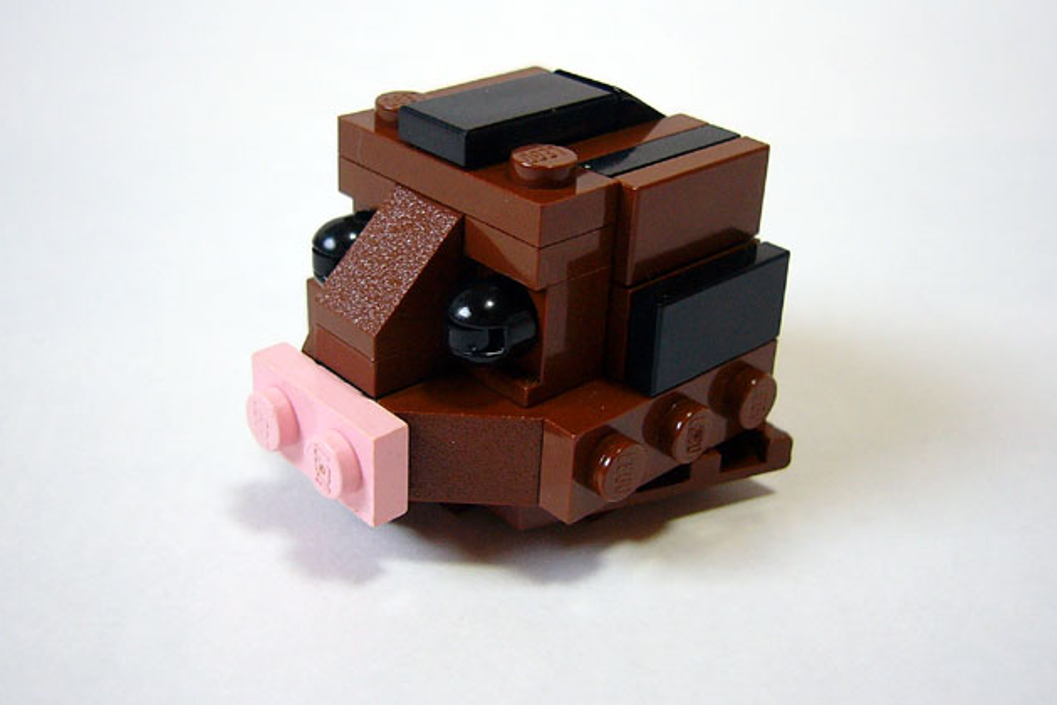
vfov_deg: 35.9
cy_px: 321
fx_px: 1086
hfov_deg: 51.9
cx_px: 528
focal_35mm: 37
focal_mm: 5.8
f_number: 2.8
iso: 100
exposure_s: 1/15
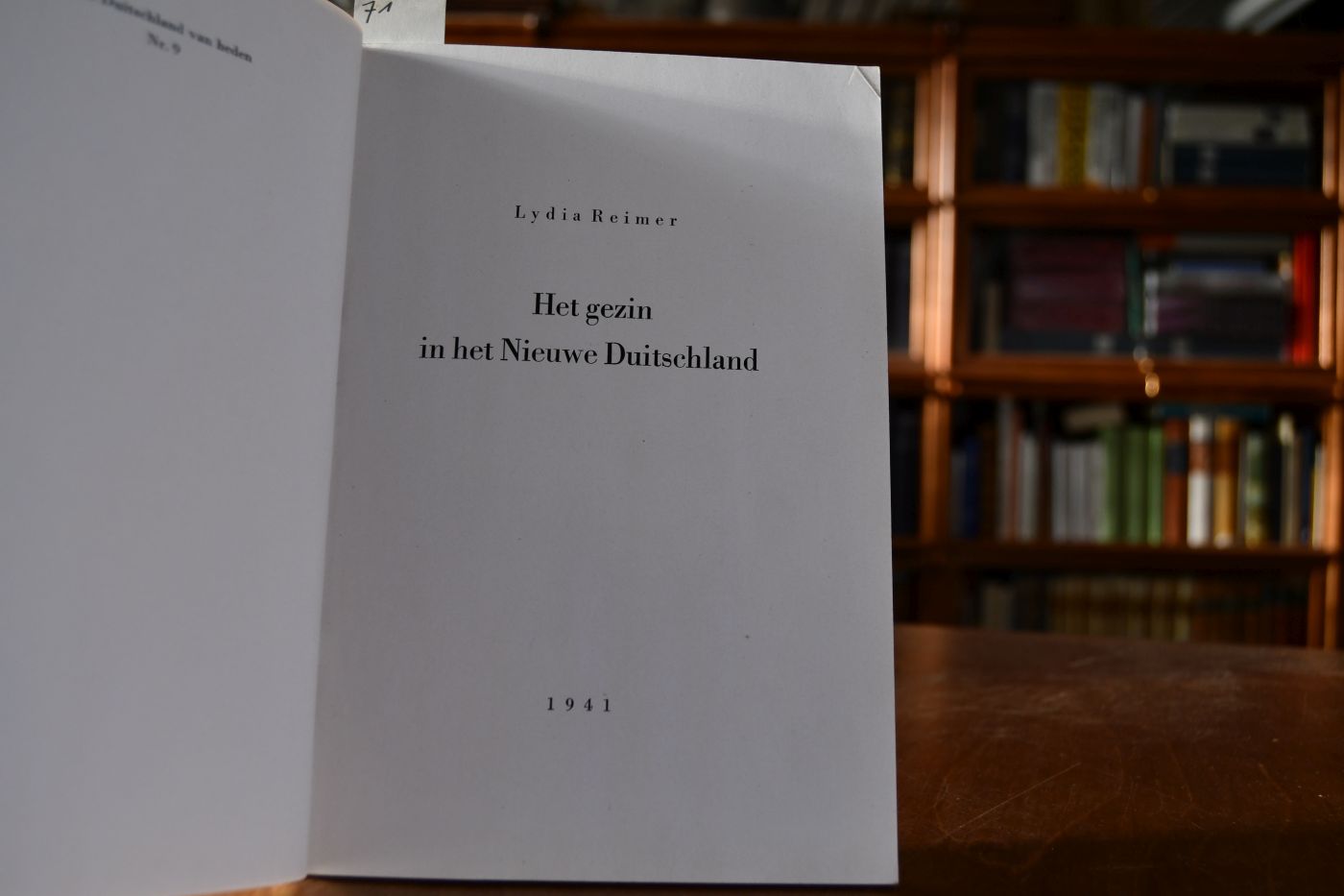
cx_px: 672
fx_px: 1344
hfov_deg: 53.1
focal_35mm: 36
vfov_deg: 36.9
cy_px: 448
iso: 400
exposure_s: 1/250
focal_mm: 24
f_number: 5
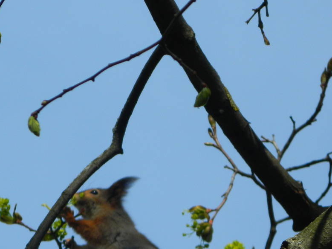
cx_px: 140
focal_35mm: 682
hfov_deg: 2.9
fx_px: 6540
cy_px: 201
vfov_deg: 2.2
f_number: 5.6
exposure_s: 1/500
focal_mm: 59.7
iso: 80
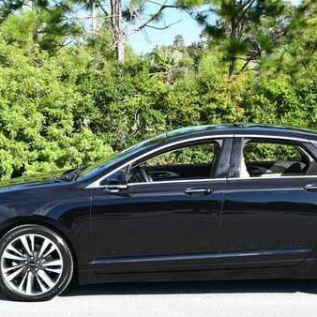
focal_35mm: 87
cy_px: 137
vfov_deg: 19.9
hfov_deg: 19.9
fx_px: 901
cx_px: 208
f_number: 8
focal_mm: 27
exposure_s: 1/250
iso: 160
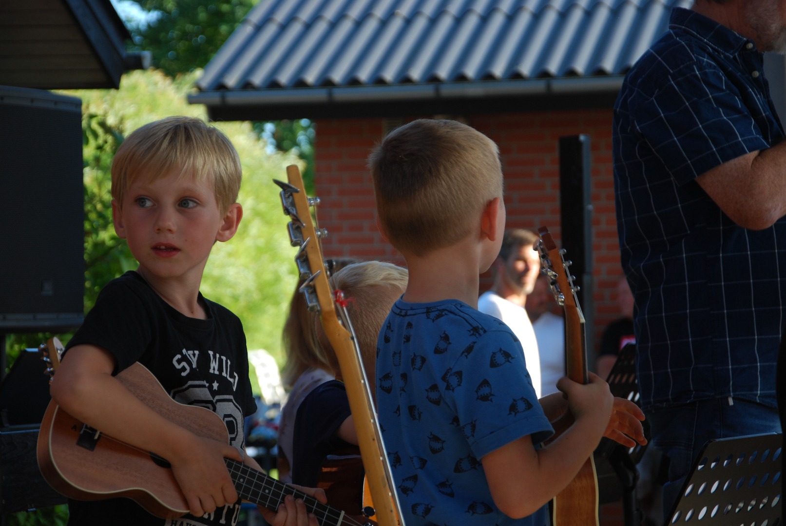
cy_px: 263
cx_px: 393
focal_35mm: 128
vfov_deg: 10.8
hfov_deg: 16.1
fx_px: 2787
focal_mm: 85
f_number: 5.6
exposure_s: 1/160
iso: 200
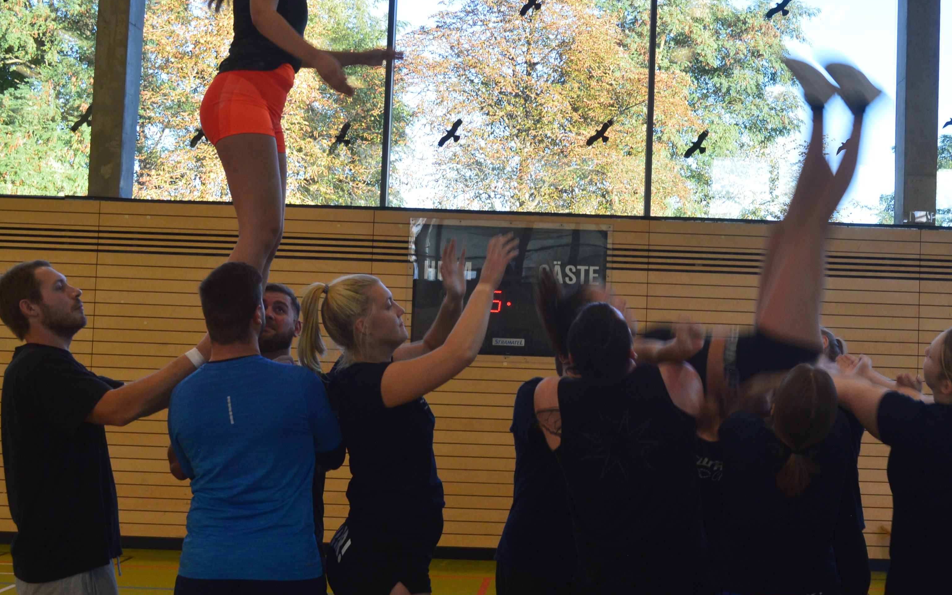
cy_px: 238
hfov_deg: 32.2
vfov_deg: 20.6
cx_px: 631
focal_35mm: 63
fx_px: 1634
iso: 400
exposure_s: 1/80
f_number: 8
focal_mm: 28
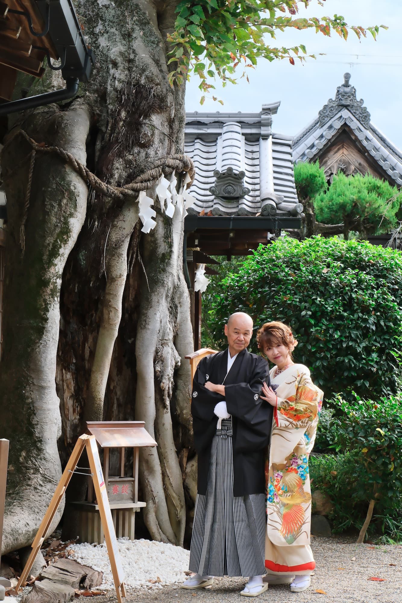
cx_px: 201
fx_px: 1256
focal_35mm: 75
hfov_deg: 18.2
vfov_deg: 27.0
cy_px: 302
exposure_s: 1/250
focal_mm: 50.3
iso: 800
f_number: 5.6
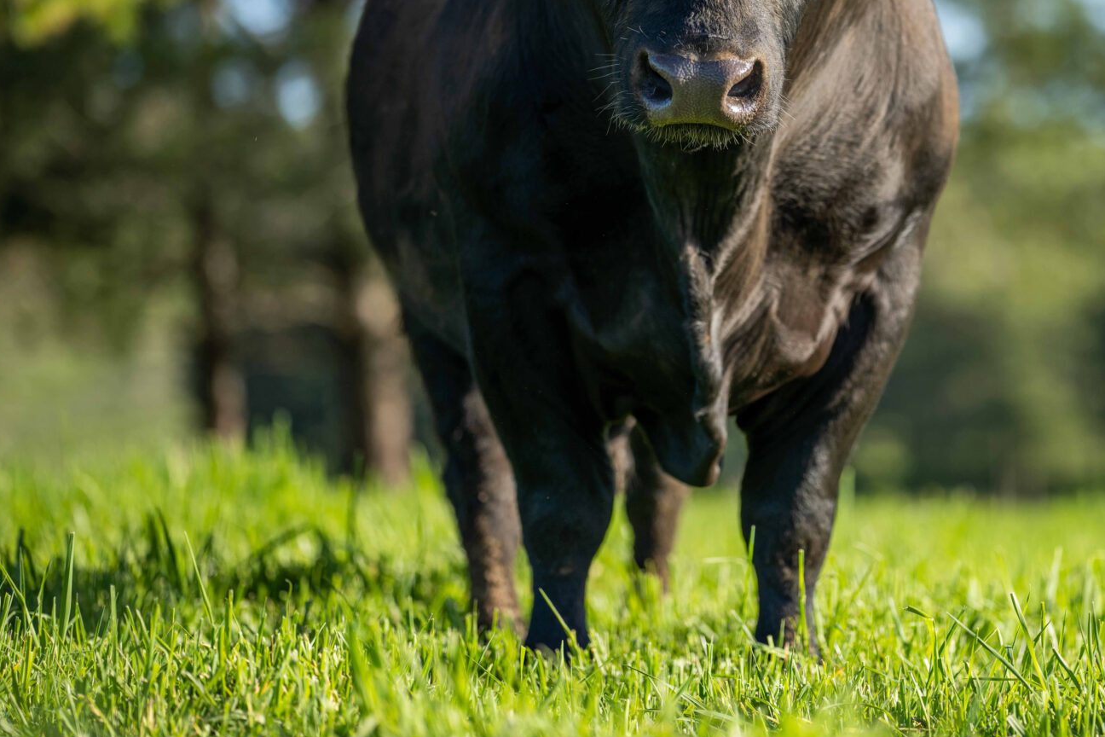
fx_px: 6138
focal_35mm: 200
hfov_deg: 10.3
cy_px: 203
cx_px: 796
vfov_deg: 6.9
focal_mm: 135
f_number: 1.8
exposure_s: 1/2000
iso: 100
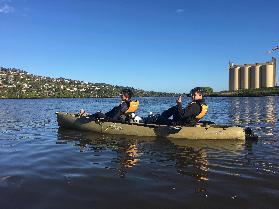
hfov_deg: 61.7
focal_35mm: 29
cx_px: 140
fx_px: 234
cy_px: 104
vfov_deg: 48.2
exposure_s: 1/1425
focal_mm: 4.15
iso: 25
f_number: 2.2
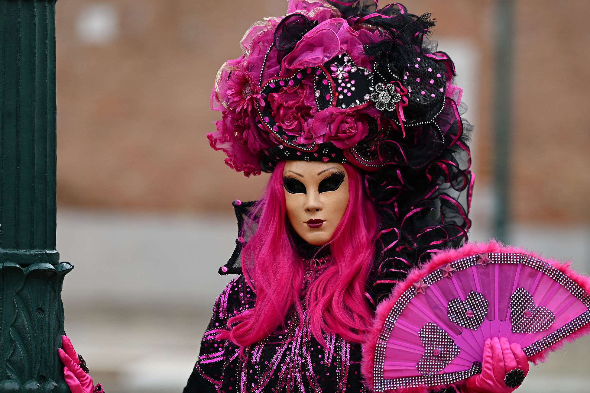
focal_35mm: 166
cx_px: 328
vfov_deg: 8.3
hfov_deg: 12.4
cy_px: 204
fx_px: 2720
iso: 125
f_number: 2
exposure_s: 1/1600
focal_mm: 135
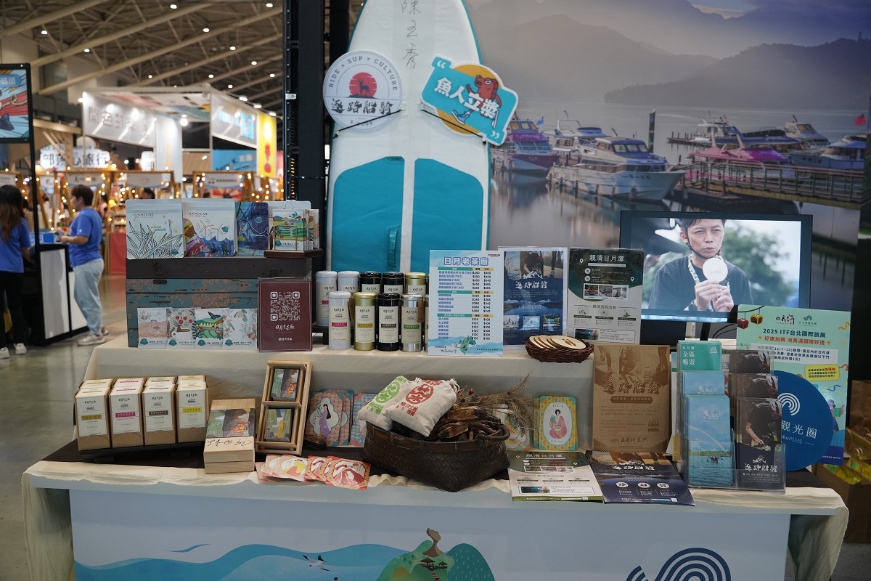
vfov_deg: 46.4
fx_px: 677
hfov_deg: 65.5
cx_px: 436
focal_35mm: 28
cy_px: 290
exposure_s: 1/160
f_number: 4
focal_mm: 28
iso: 1600
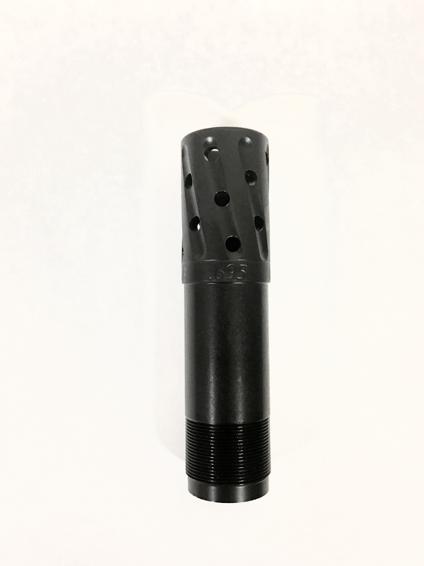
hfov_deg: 48.2
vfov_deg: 61.7
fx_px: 474
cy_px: 283
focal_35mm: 29
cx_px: 212
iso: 100
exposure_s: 1/15
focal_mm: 4.15
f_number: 2.2
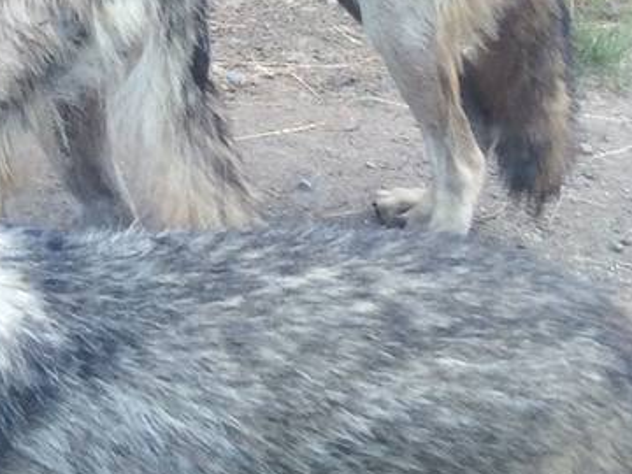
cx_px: -307
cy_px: -176
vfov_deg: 11.2
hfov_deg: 14.3
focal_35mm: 129
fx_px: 2355
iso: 32
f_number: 2.2
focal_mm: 4.15
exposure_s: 1/197
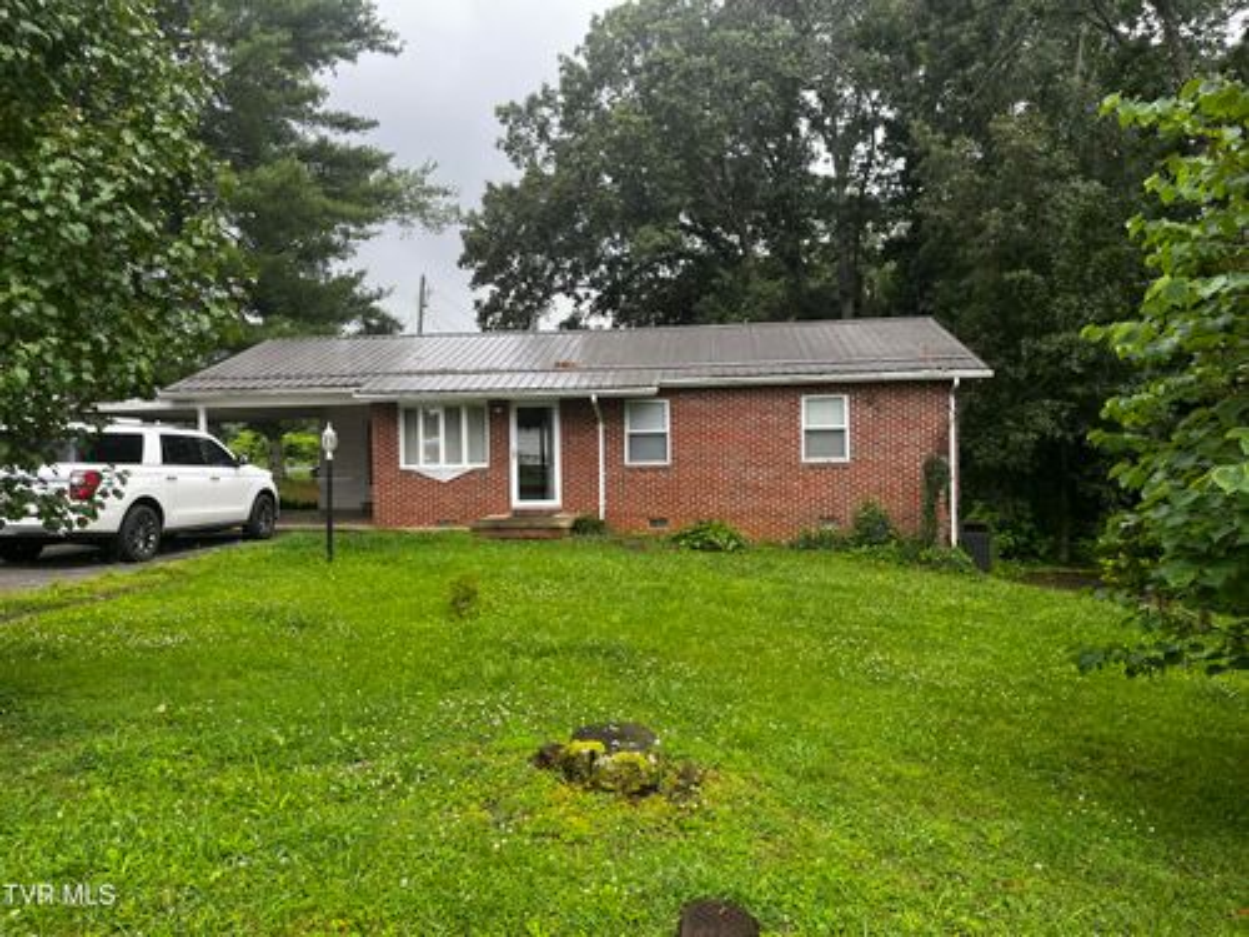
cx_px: 624
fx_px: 938
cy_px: 468
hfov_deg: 67.3
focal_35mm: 26
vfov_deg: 53.1
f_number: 1.6
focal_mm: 5.1
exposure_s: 1/571
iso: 50
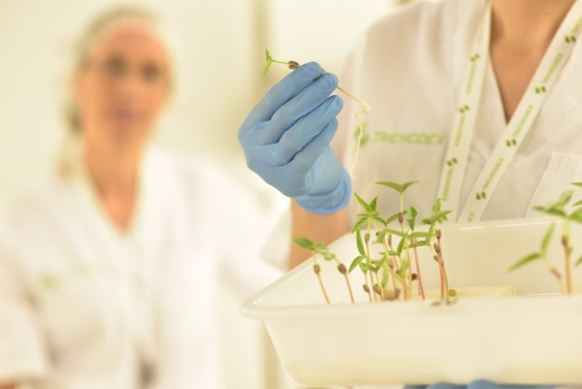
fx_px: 1375
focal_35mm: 85
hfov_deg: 23.9
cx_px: 291
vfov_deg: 16.1
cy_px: 194
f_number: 3.2
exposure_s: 1/200
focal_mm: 85
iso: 200
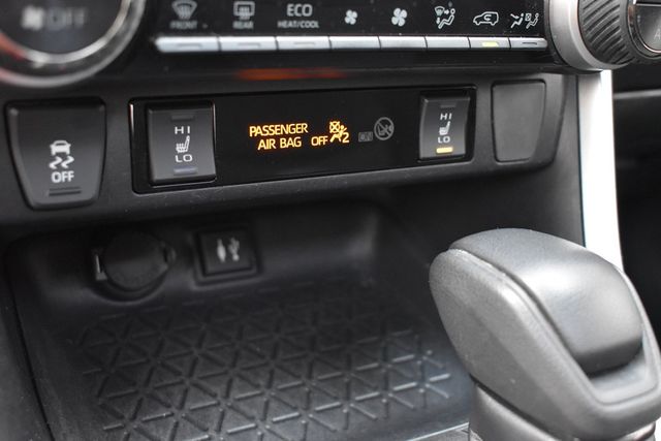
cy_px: 220
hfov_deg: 45.0
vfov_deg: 30.9
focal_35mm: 44
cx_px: 330
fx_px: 799
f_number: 4.2
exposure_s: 1/125
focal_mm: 29
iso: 2800
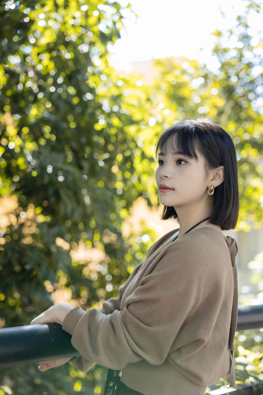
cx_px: 132
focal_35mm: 57
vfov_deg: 35.1
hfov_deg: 23.8
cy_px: 198
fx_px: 625
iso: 160
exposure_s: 1/125
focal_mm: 57
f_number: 2.8
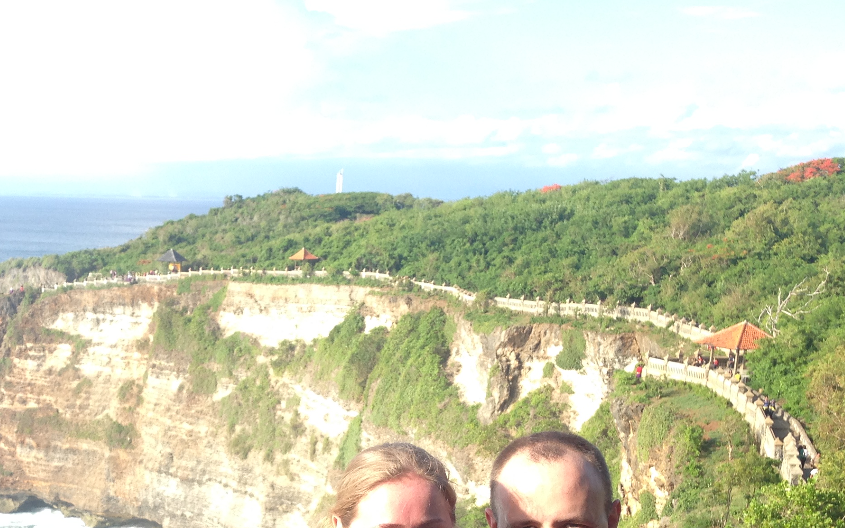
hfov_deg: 32.4
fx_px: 1405
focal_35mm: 61
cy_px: 505
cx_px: 145
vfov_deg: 20.7
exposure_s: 1/547
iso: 50
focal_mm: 4.12
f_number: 2.4
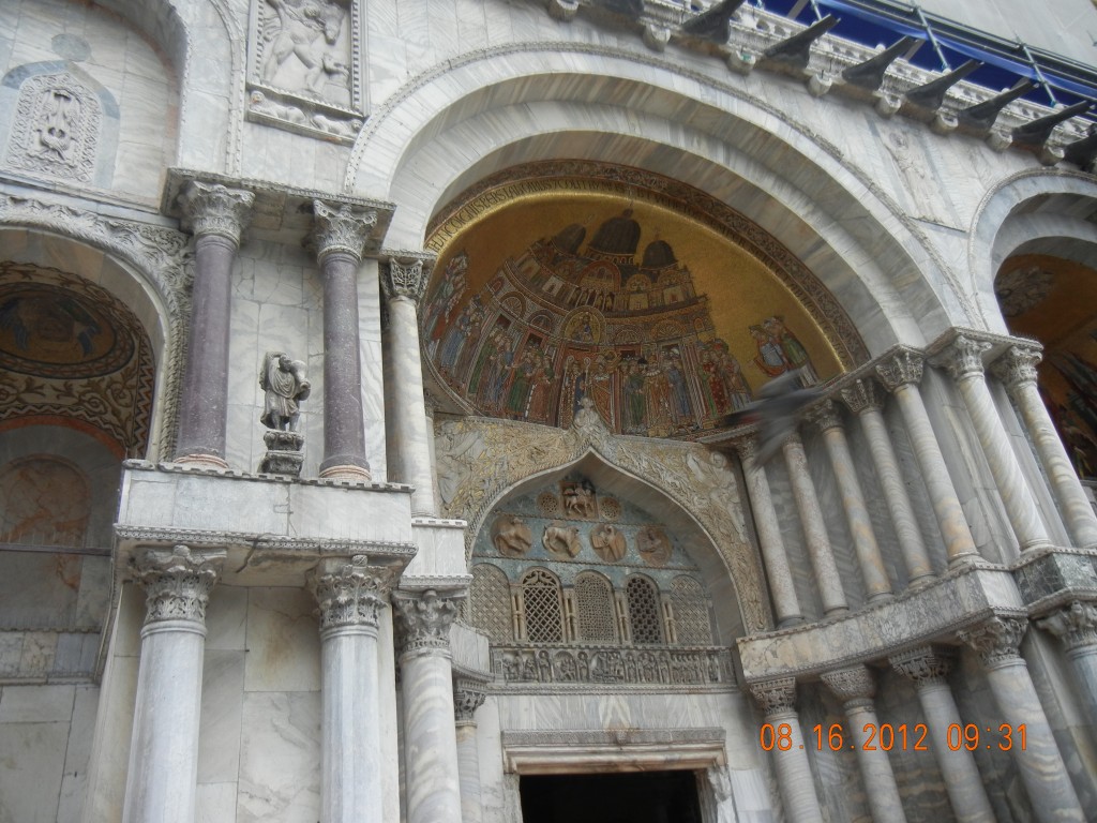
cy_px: 412
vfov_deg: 46.8
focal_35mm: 30
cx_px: 548
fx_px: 951
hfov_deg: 60.0
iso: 160
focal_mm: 5.4
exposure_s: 1/169
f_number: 3.5
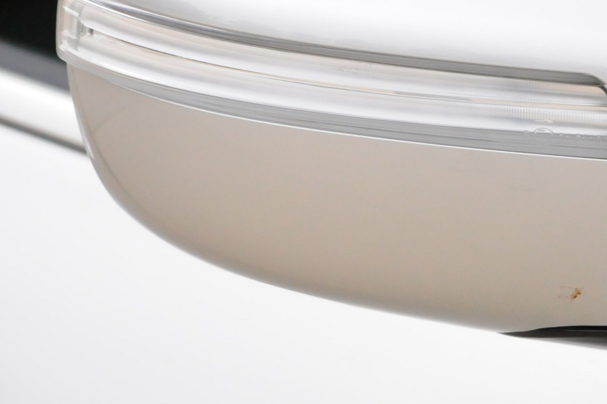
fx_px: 5154
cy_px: 76
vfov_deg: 4.5
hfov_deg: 6.7
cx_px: 631
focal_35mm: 306
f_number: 8
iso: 2000
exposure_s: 1/800
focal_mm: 90
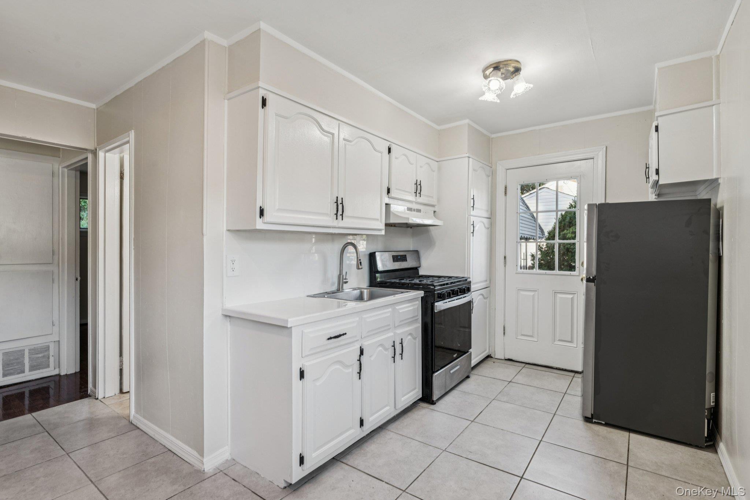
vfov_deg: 70.4
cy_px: 250
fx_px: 354
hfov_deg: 93.3
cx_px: 375
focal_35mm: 17
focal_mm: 17
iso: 200
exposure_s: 1/13
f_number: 8
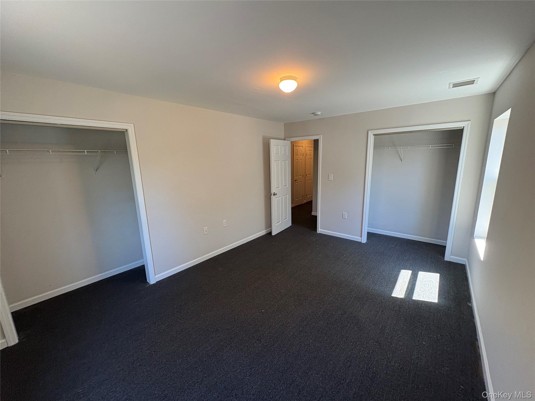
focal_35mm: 14
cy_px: 200
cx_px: 268
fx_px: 216
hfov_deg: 102.1
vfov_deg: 85.7
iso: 200
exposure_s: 1/120
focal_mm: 2.22
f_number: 2.2
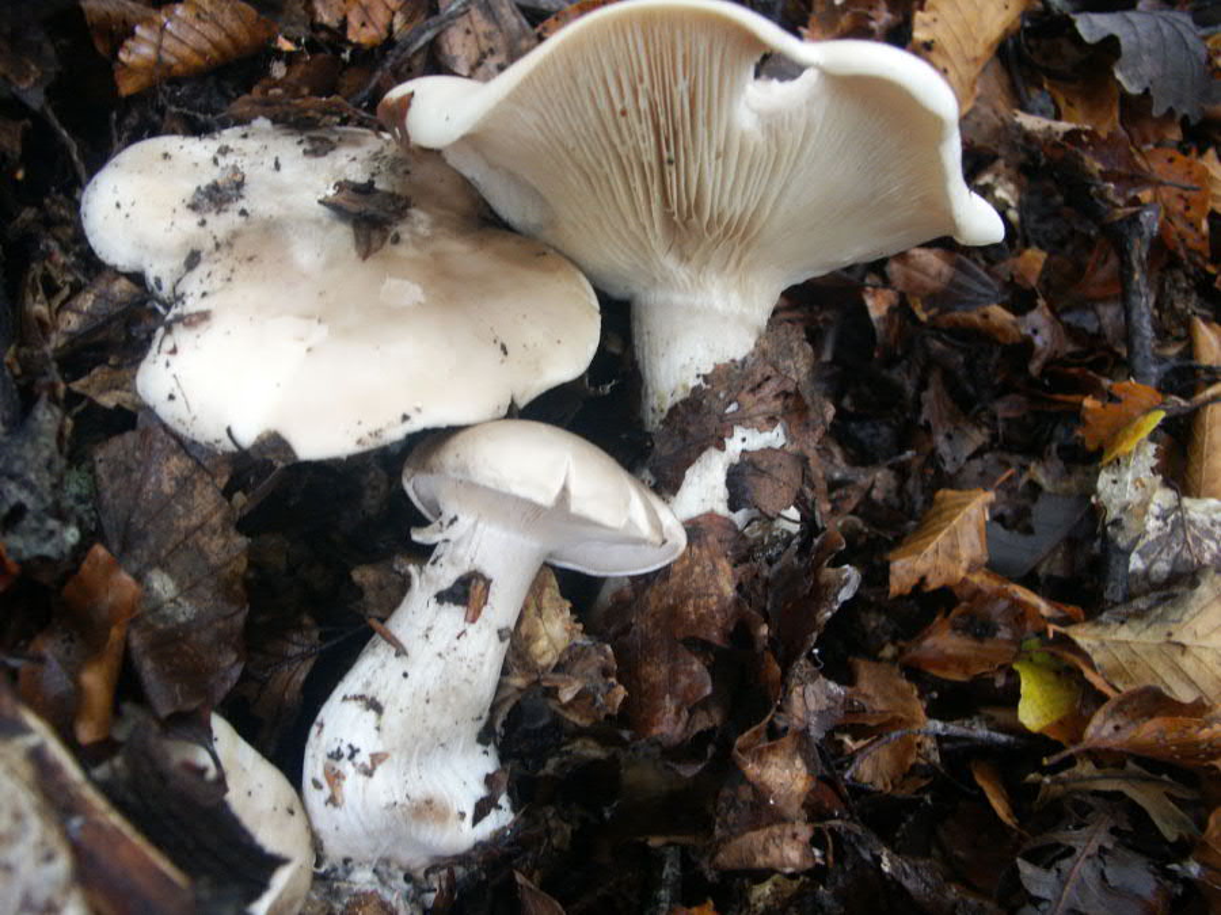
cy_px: 458
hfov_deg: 63.4
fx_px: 988
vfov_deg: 49.7
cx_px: 610
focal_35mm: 28
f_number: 2.8
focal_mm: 7.21
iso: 200
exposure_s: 1/45
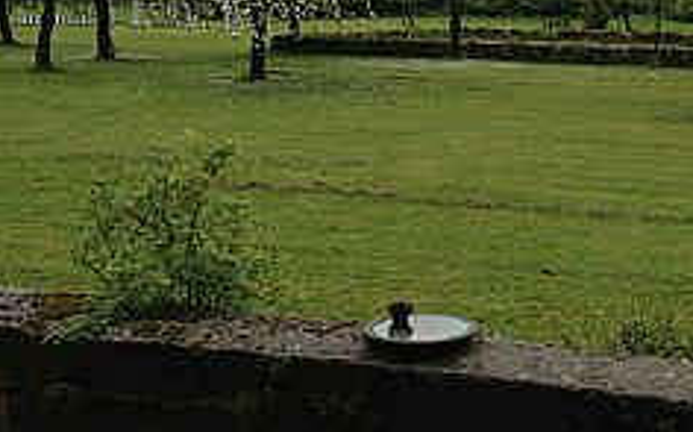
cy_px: 56
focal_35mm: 63
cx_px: 537
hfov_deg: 31.8
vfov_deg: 20.2
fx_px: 1189
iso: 50
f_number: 2.4
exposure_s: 1/332
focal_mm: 4.28
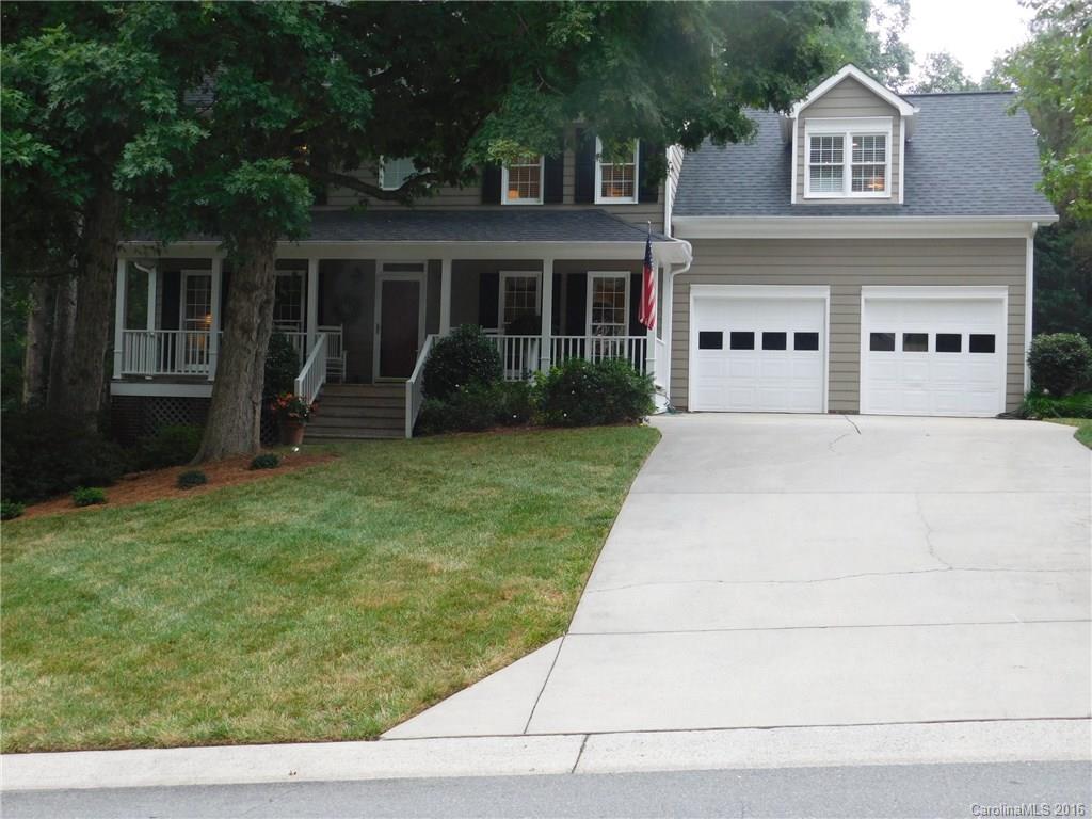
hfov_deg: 42.1
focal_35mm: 45
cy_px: 410
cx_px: 546
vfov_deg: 32.2
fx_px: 1420
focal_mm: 8
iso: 125
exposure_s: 1/100
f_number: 3.7
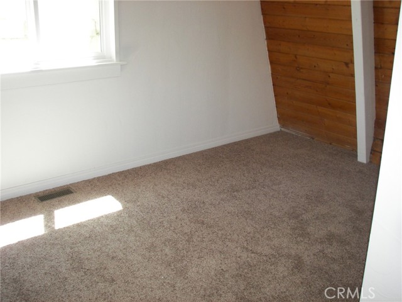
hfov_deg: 51.4
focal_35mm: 36
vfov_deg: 39.7
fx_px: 418
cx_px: 201
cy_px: 151
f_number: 2.8
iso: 100
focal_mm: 6
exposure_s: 1/30
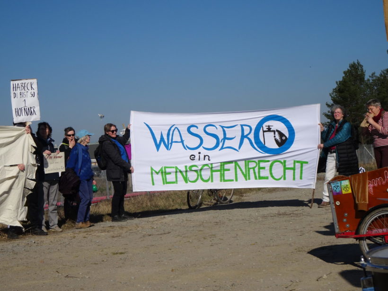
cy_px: 146
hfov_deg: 27.8
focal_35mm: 70
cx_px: 194
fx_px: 785
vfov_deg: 21.0
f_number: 5
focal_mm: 12.01
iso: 80
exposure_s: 1/1250
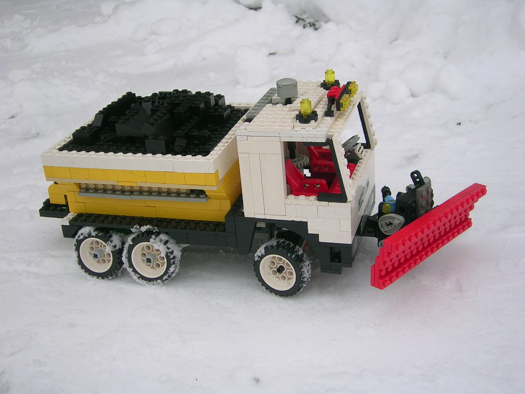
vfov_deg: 27.5
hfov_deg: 36.2
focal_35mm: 53
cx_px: 262
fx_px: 804
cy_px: 197
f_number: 3.2
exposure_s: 1/252
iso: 50
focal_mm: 8
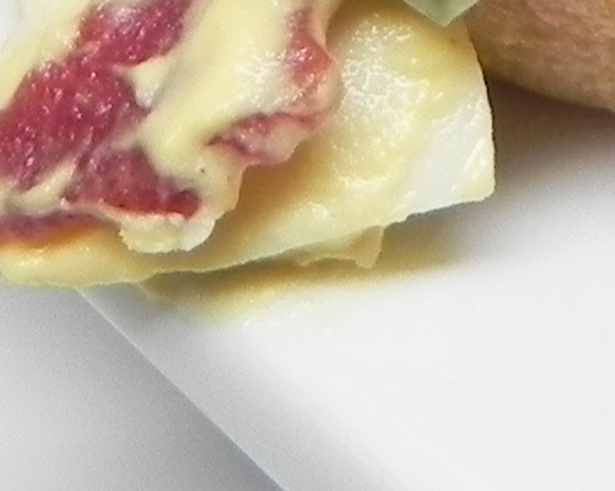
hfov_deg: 8.7
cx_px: 880
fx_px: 3967
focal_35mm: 218
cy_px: -907
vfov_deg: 6.5
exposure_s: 1/43
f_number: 2.8
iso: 160
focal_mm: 5.9
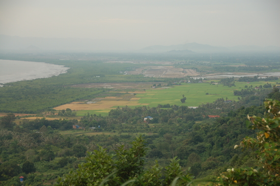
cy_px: 93
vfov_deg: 11.4
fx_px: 933
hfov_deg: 17.1
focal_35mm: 120
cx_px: 140
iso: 200
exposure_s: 1/100
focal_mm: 80
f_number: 5.3
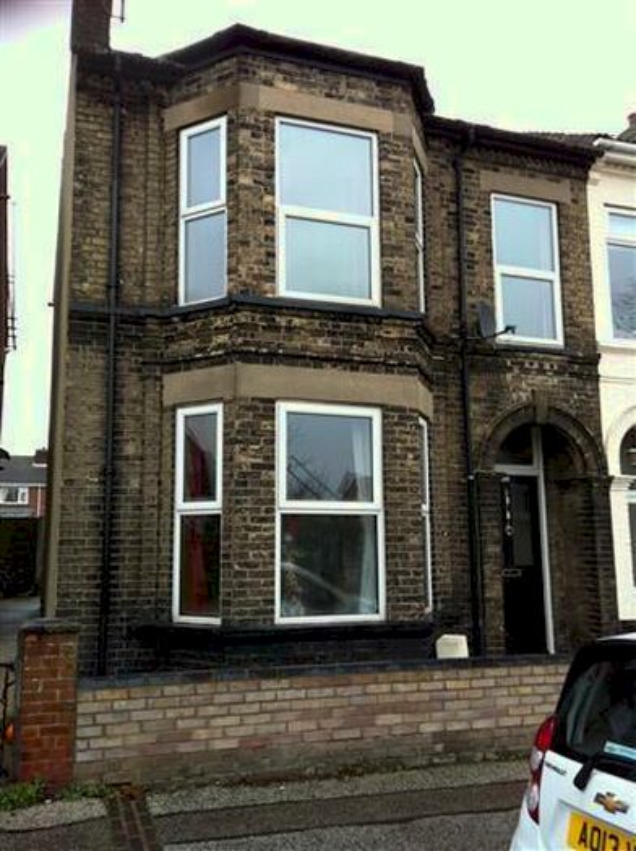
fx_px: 860
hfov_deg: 40.6
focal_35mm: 35
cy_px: 426
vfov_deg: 52.7
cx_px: 318
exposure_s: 1/120
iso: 125
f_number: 2.8
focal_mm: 3.85
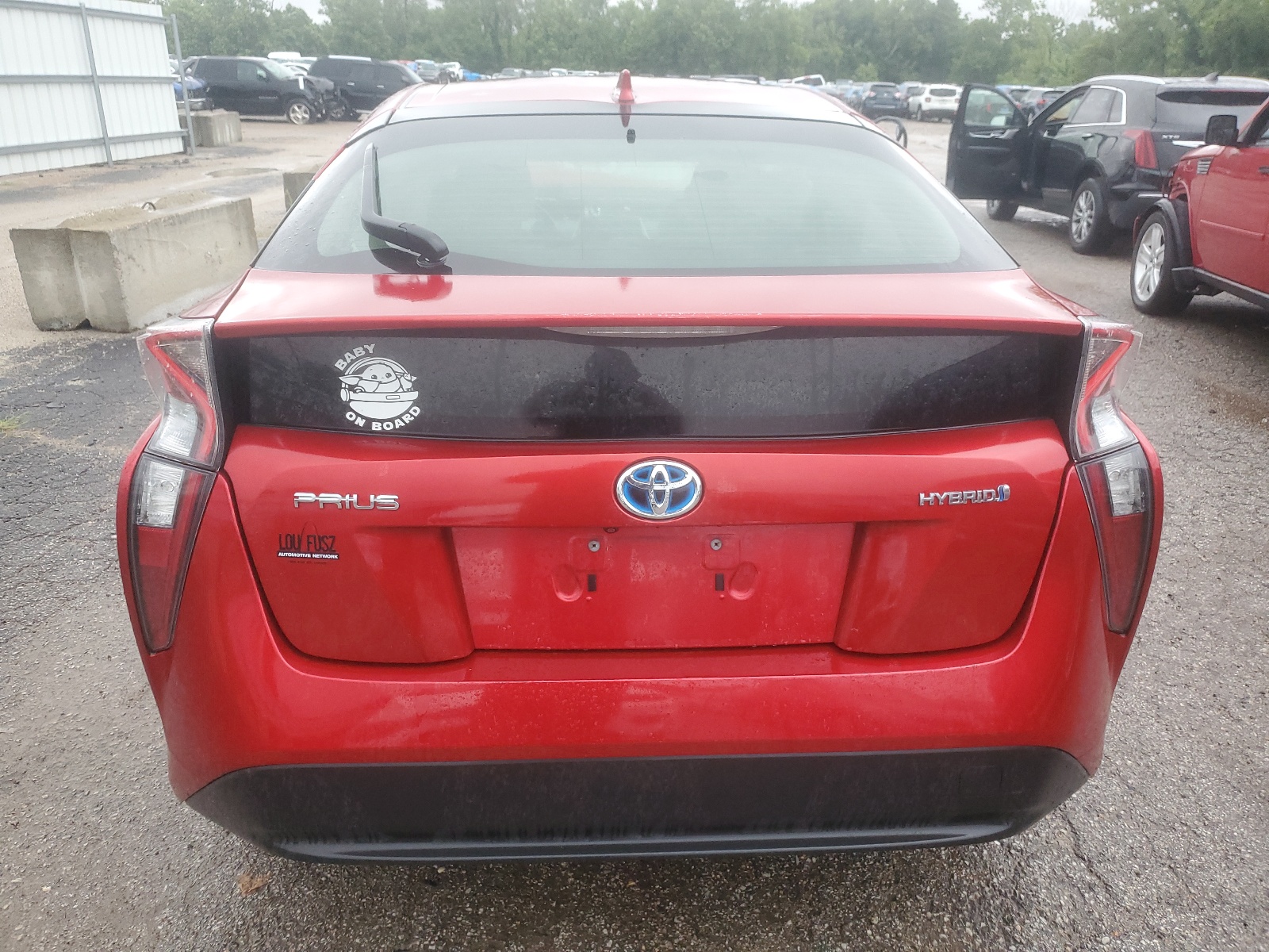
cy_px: 476
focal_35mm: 26
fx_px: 953
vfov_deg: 53.1
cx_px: 634
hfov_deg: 67.3
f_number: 1.5
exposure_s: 1/60.2
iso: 135
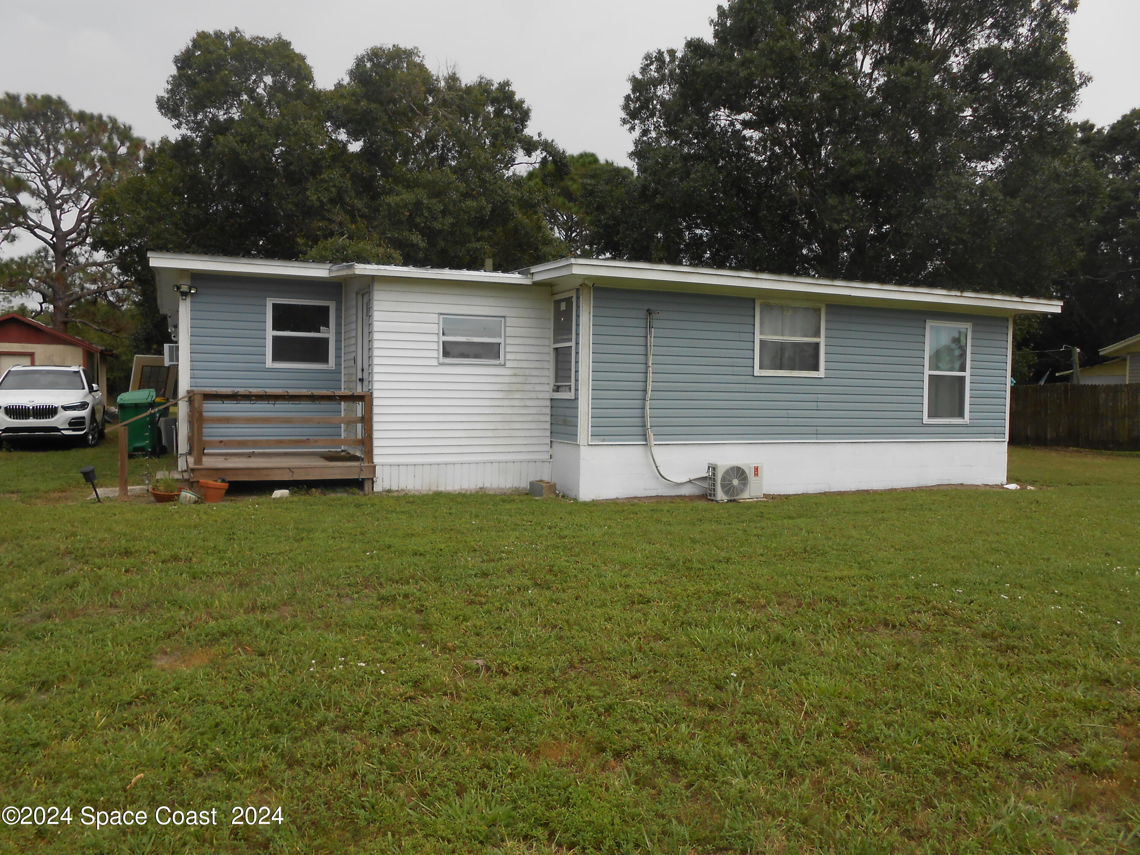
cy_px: 428
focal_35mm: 26
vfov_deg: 53.1
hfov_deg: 67.3
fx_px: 856
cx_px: 570
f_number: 3.5
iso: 80
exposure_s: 1/400
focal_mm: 4.6
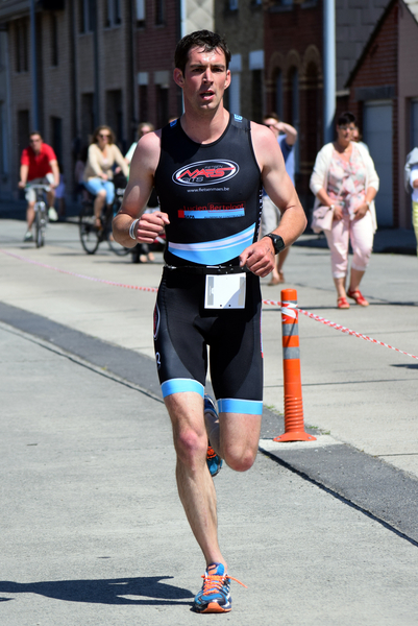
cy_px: 313
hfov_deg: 8.3
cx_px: 209
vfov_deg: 12.4
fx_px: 2869
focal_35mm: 165
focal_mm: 110
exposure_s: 1/1600
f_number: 6.3
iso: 400
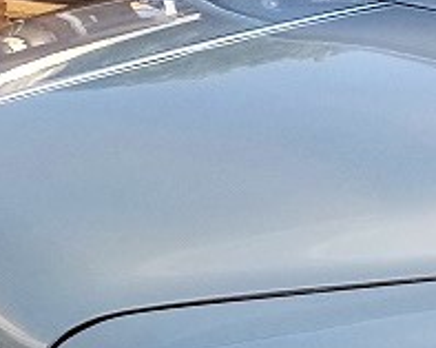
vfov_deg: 11.8
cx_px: 219
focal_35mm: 129
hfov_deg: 14.9
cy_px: 372
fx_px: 1662
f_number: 1.8
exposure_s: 1/222
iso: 107
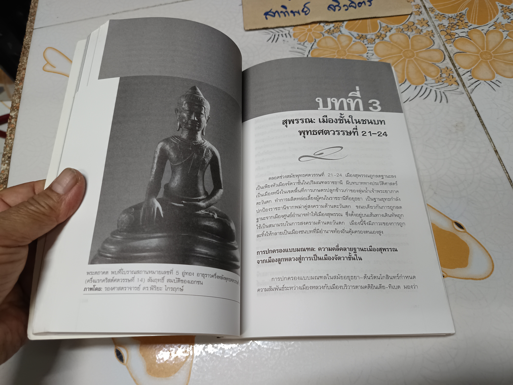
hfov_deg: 71.6
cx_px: 256
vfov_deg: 56.8
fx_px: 356
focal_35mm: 24
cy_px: 192
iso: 839
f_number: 1.7
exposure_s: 1/33.3
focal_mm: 5.31
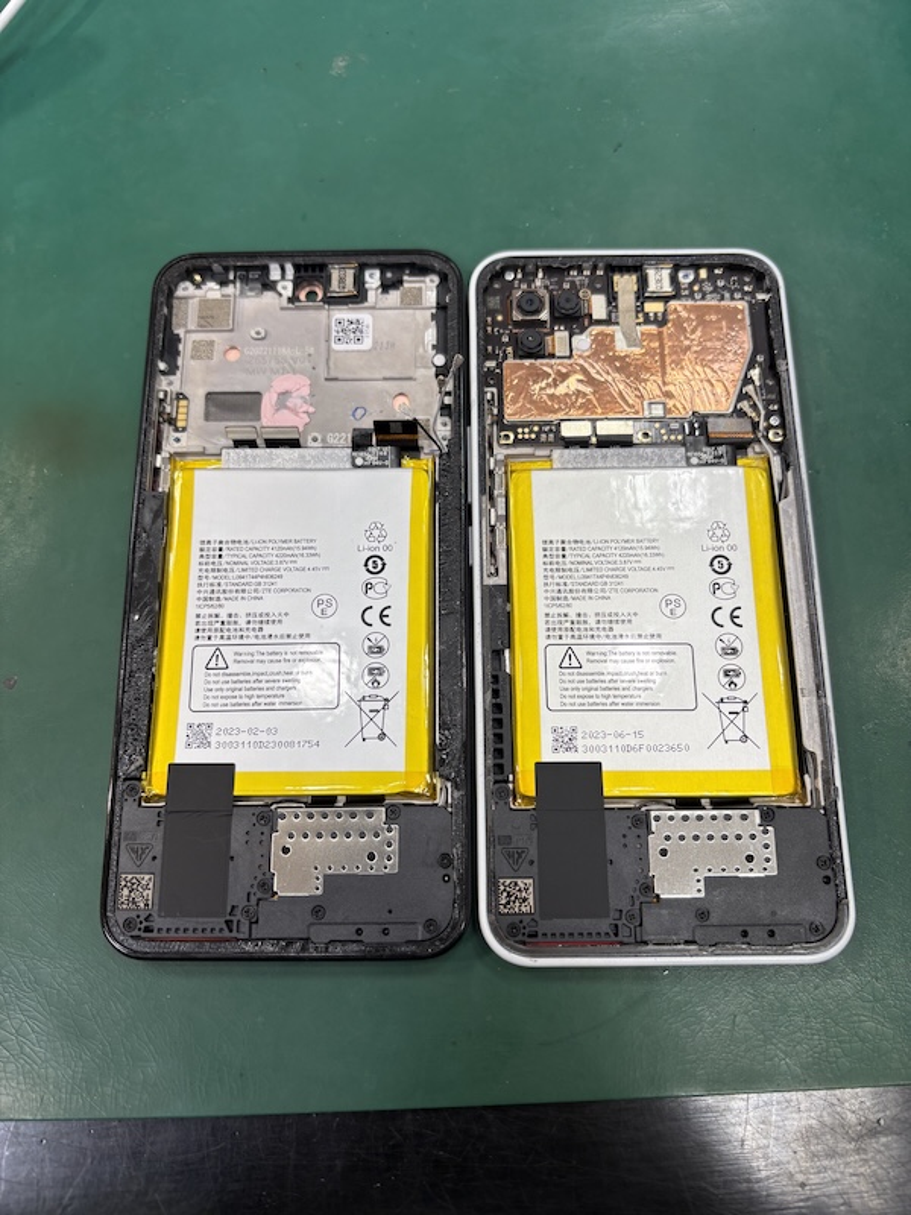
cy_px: 608
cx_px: 456
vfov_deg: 67.3
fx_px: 912
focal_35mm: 26
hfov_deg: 53.1
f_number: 1.6
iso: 32
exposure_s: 1/100
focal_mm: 5.96
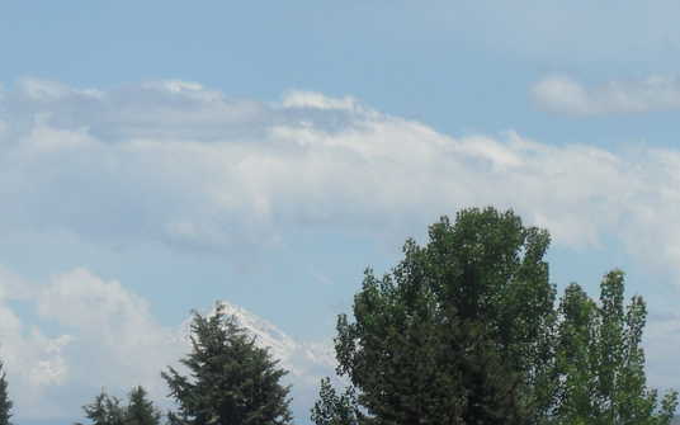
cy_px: 510
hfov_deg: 7.4
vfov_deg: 4.6
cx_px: 252
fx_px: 5282
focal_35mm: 285
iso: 80
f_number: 6.2
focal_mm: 20
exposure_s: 1/500
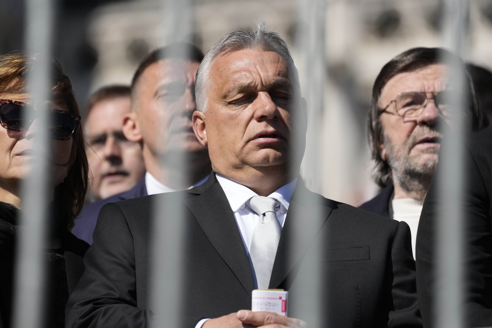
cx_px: 246
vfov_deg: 3.9
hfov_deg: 5.8
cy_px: 164
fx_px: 4852
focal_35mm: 355
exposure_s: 1/8000
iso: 1250
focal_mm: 355
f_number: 5.6
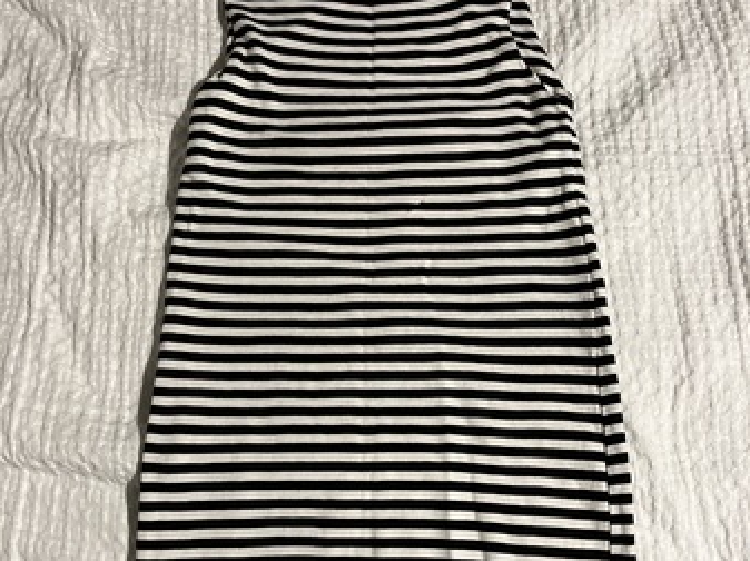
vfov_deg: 40.1
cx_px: 376
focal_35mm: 35
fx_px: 758
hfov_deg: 52.7
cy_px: 375
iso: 400
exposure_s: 1/60
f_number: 1.6
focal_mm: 5.1
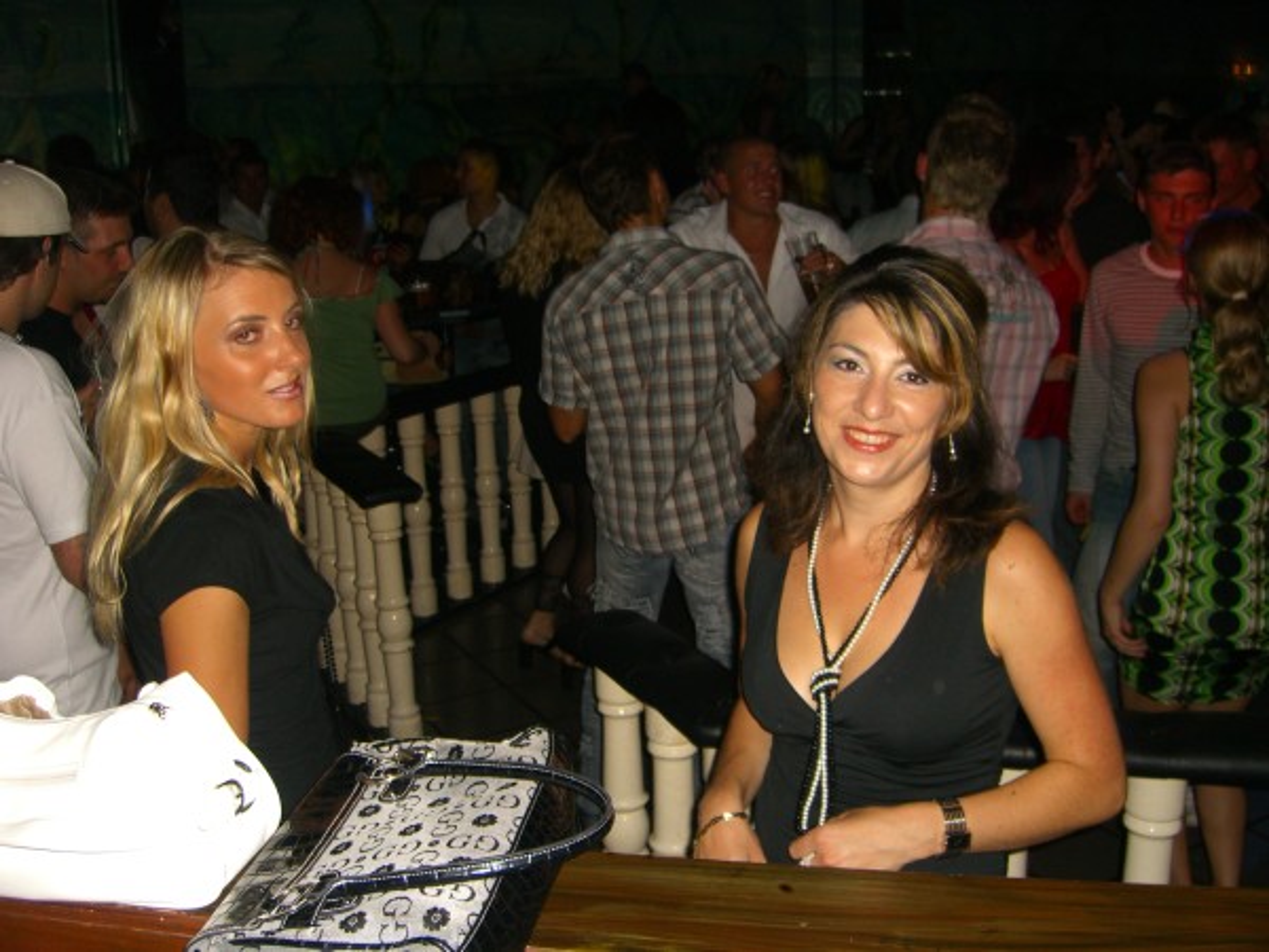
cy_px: 476
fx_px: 1393
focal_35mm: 38
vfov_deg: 37.7
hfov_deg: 49.0
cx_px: 634
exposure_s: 1/60
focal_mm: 7.9
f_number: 2.8
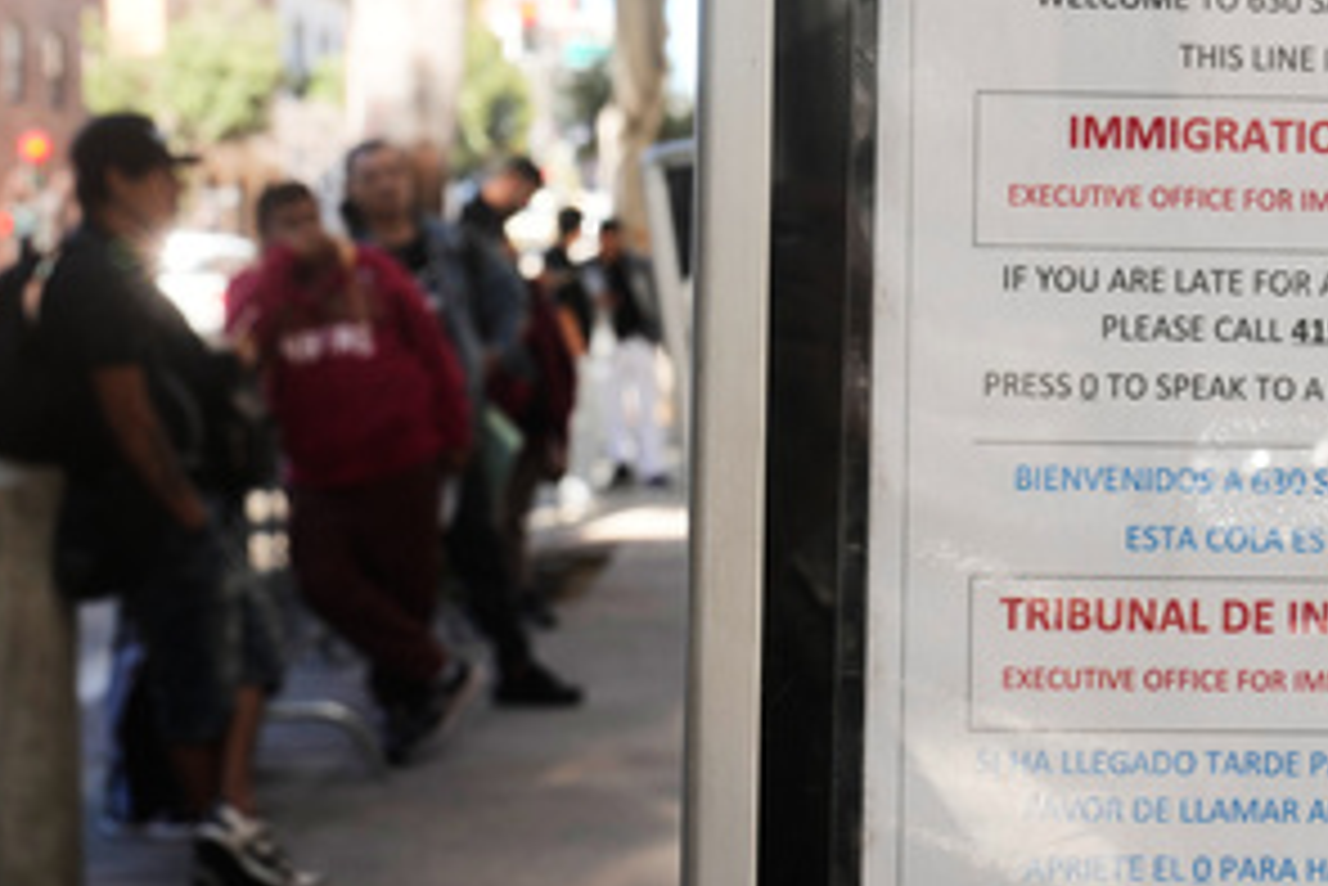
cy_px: 295
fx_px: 2879
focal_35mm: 78
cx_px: 869
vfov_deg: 17.5
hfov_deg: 25.9
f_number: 9
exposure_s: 1/125
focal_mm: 45
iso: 400
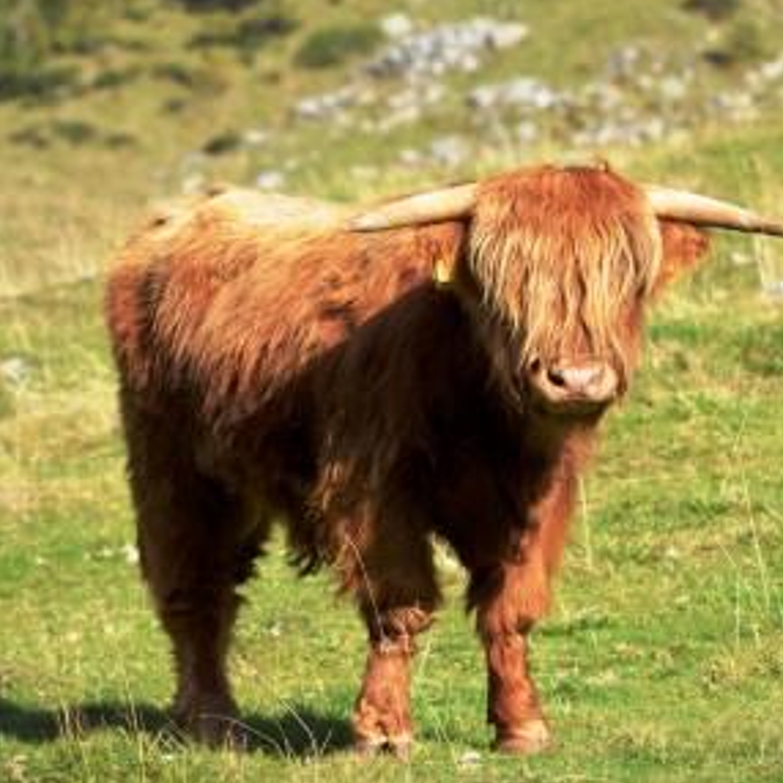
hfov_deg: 7.3
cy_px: 382
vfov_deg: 7.3
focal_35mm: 239
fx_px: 6116
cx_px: 476
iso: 100
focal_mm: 120
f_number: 5.6
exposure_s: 1/320
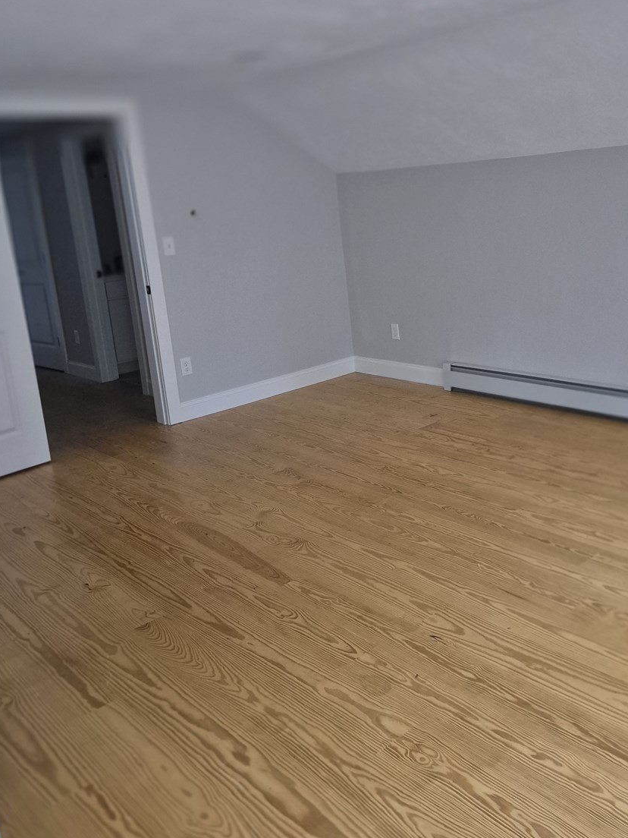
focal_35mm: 32
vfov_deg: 56.6
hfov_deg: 43.9
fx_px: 774
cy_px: 365
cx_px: 385
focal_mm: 5.4
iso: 1250
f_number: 1.8
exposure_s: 1/60
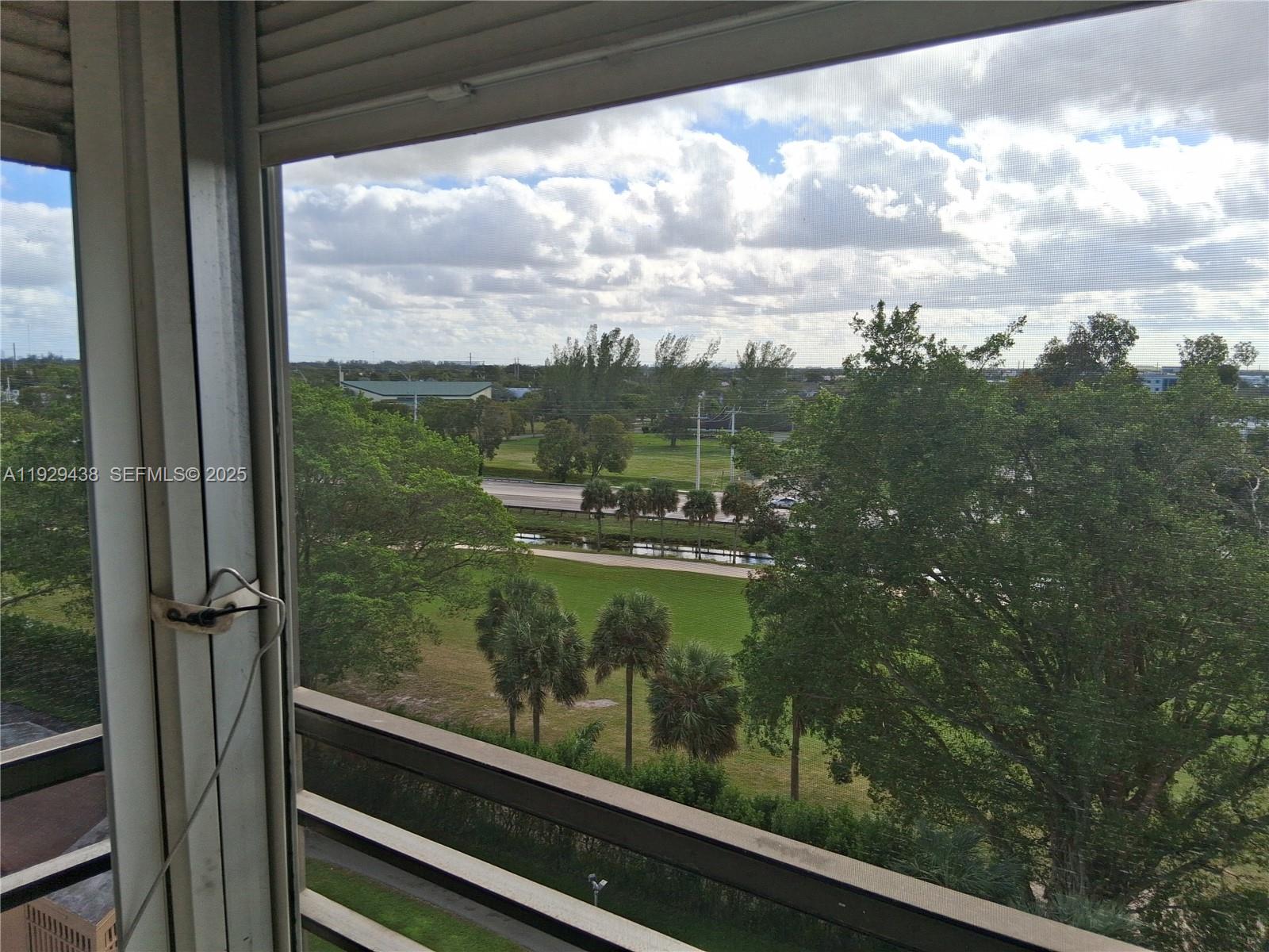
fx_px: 953
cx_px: 634
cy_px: 476
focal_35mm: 26
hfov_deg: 67.3
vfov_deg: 53.1
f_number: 1.8
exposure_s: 1/689
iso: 25
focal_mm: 3.98
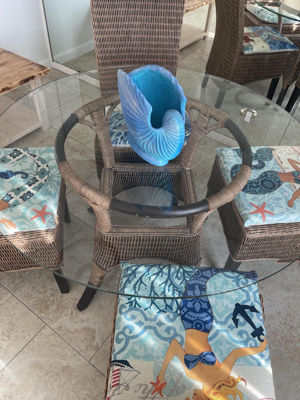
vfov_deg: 67.3
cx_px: 150
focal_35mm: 26
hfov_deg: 53.1
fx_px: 300
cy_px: 200
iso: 80
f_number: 1.6
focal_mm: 5.1
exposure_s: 1/60
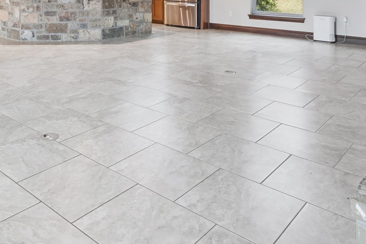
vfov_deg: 31.6
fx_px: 377
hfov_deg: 50.1
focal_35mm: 37
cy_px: -27
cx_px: 100
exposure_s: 1/6
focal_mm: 10.6
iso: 200
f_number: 8
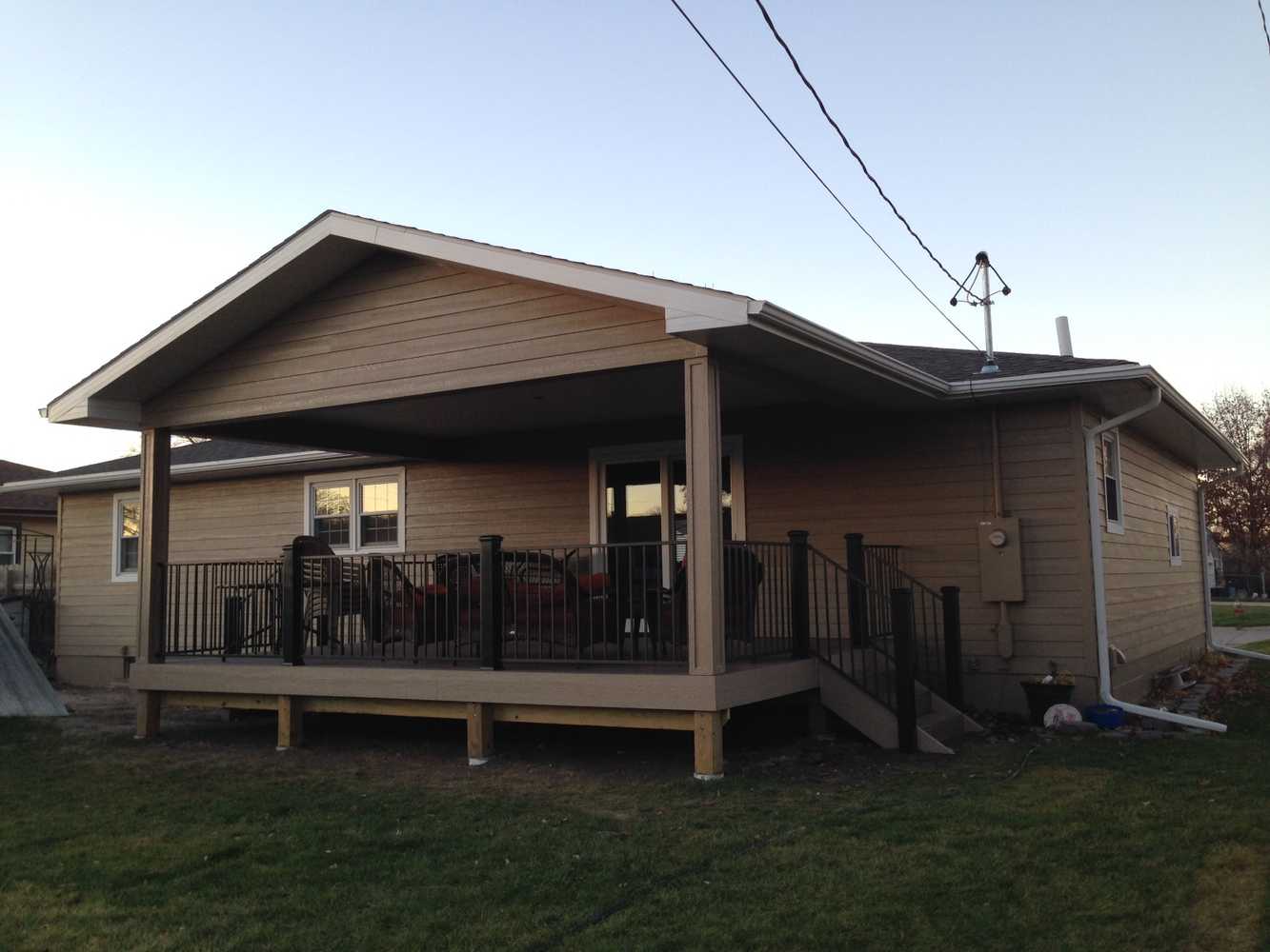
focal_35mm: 33
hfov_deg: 55.3
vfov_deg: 43.0
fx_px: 1211
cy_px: 476
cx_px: 635
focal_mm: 4.12
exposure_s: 1/120
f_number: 2.4
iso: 64
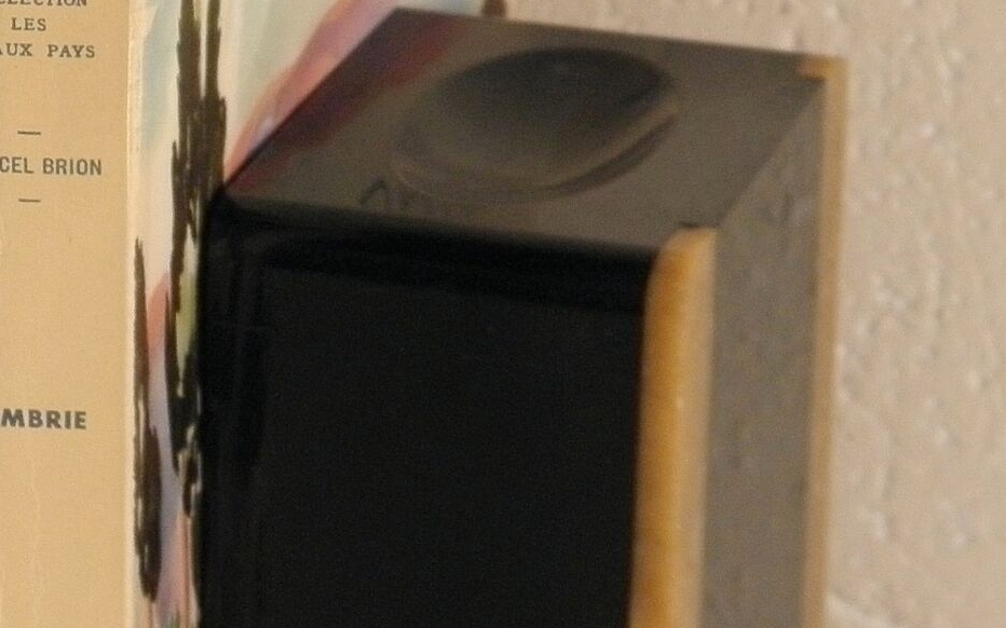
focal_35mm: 233
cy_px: 320
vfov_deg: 5.6
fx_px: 6387
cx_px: -70
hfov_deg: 8.9
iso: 160
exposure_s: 1/50
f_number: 4.4
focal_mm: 14.3
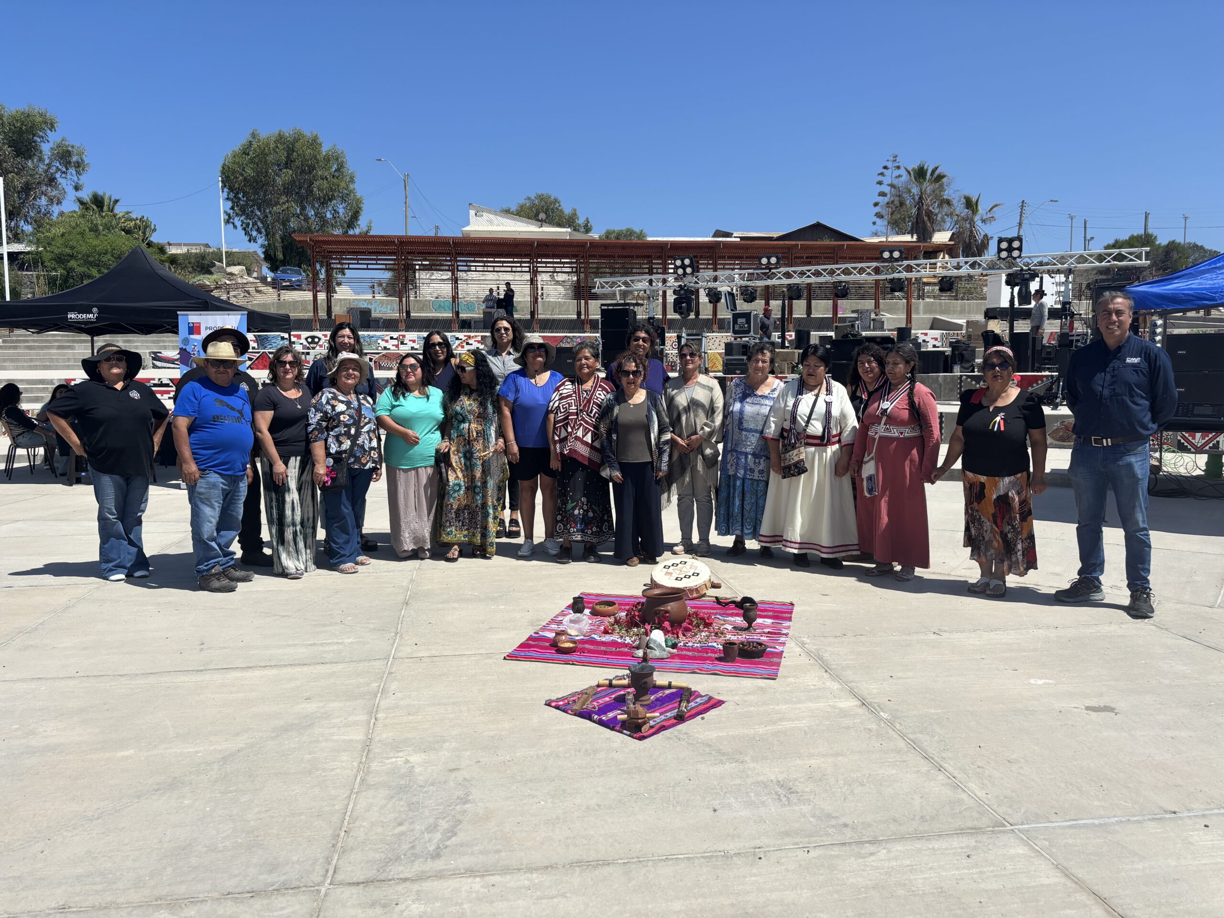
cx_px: 612
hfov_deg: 67.3
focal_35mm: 26
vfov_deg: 53.1
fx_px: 919
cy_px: 459
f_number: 1.6
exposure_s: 1/4854
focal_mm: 5.96
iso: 50
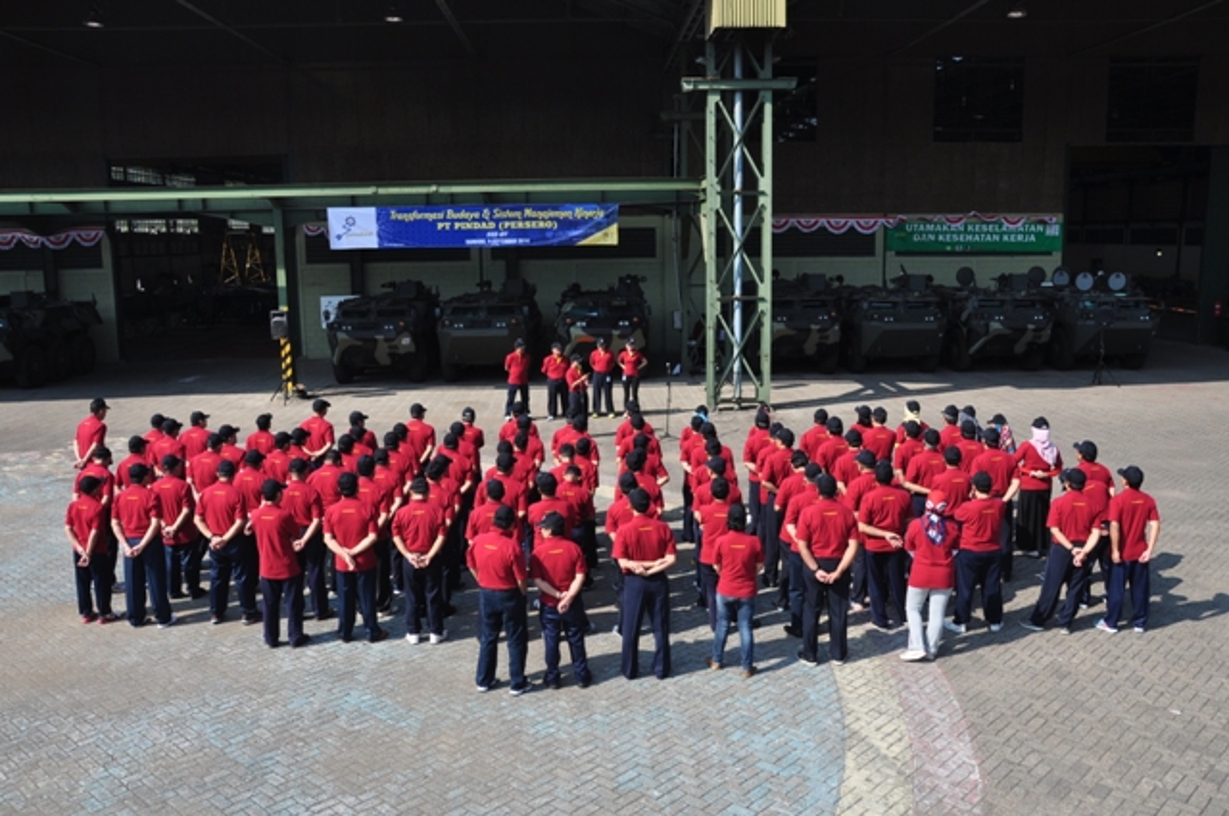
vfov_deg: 43.5
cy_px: 408
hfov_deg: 62.0
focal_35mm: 30
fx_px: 1023
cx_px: 614
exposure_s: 1/200
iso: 200
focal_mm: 20
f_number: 10
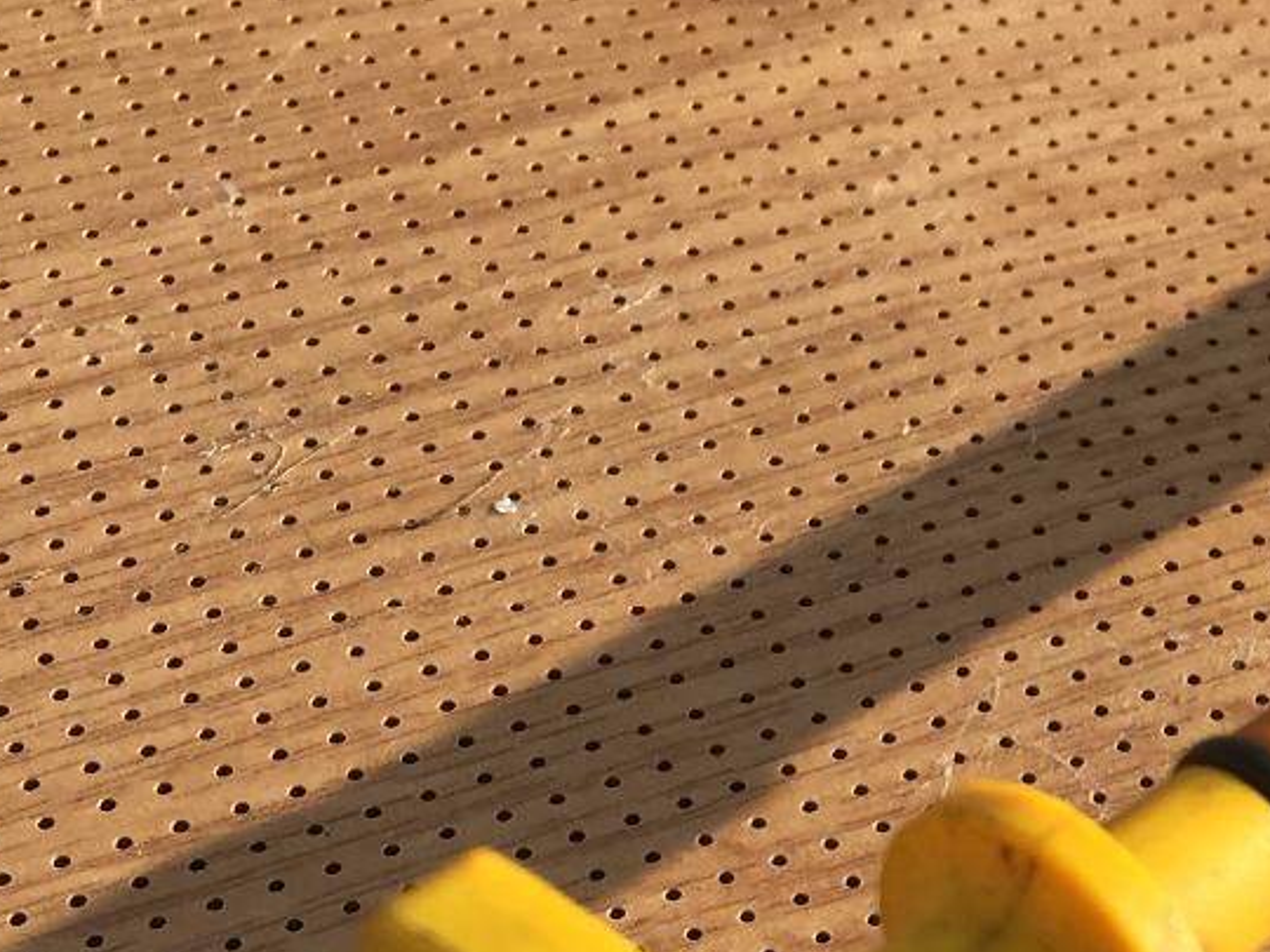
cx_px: 1658
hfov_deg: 20.7
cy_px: 839
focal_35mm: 86
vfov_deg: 17.0
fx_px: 3155
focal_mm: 4.15
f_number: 2.2
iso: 32
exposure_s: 1/989
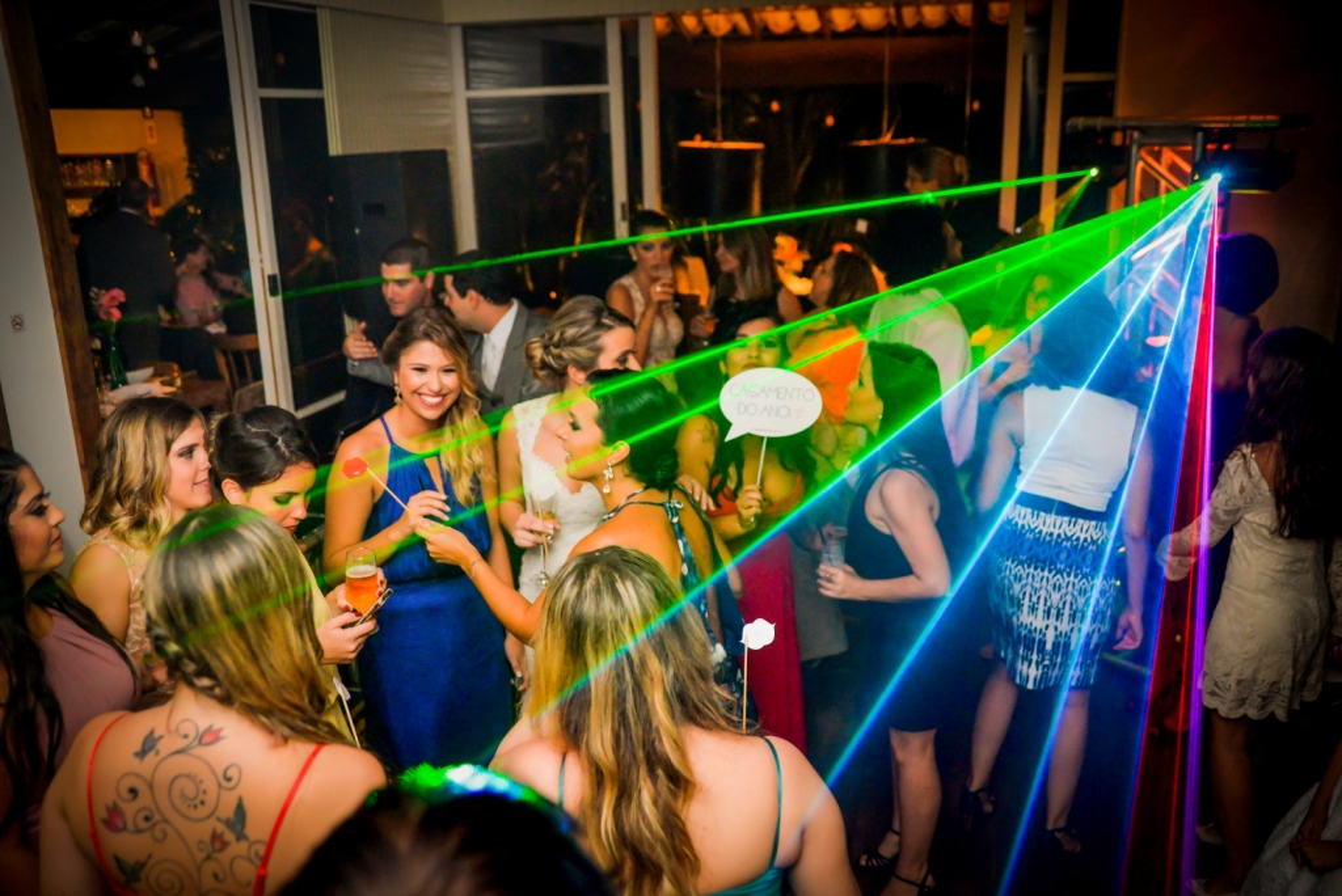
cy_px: 448
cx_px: 671
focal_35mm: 31
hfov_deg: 60.3
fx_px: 1156
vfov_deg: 42.4
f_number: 2.8
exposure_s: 1/80
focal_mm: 31
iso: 3200
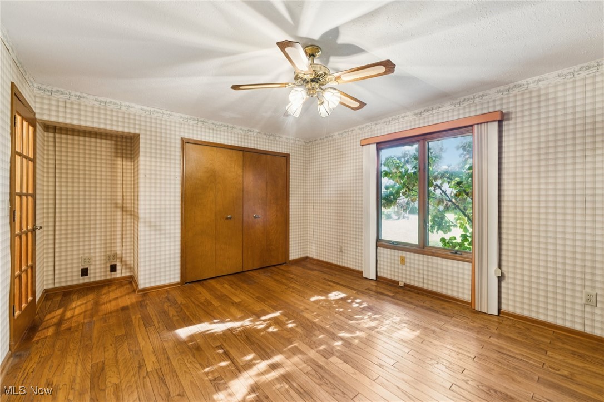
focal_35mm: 14
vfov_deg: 81.2
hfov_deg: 104.3
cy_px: 201
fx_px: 235
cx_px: 302
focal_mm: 14
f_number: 3.5
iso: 320
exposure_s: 1/8
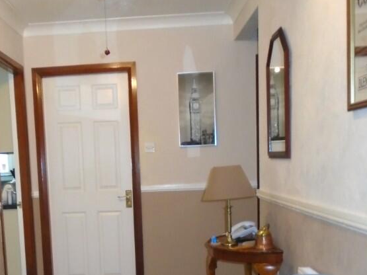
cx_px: 142
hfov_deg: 39.5
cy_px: 237
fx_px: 509
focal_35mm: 48
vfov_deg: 29.3
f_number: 3.2
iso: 400
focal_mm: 4.6
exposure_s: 1/30
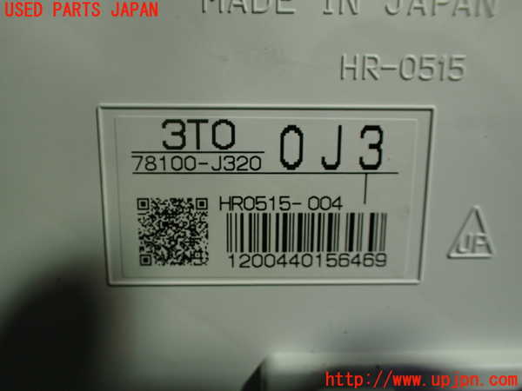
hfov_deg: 60.0
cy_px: 196
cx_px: 261
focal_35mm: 30
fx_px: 452
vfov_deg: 46.8
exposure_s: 1/125
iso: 250
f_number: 2.3
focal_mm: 5.4
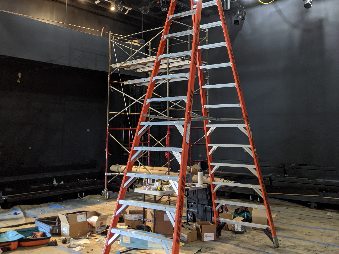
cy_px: 72
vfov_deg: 37.9
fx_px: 362
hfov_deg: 50.1
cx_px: 169
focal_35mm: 37
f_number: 1.8
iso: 699
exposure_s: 1/24
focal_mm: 4.44
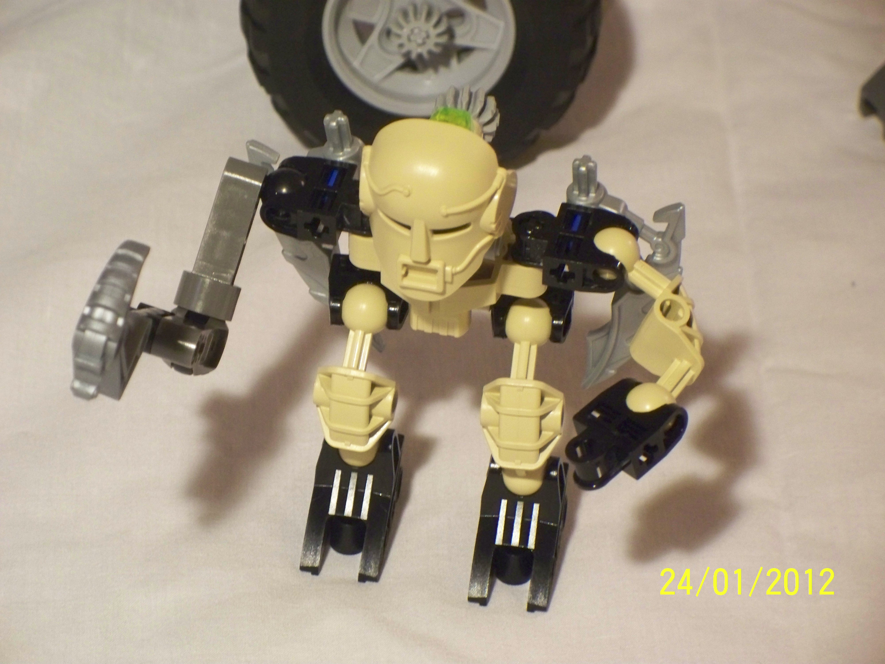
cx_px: 442
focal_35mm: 180
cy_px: 332
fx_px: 4602
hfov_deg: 11.0
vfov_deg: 8.2
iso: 400
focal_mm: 37.7
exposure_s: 1/6
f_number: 5.1
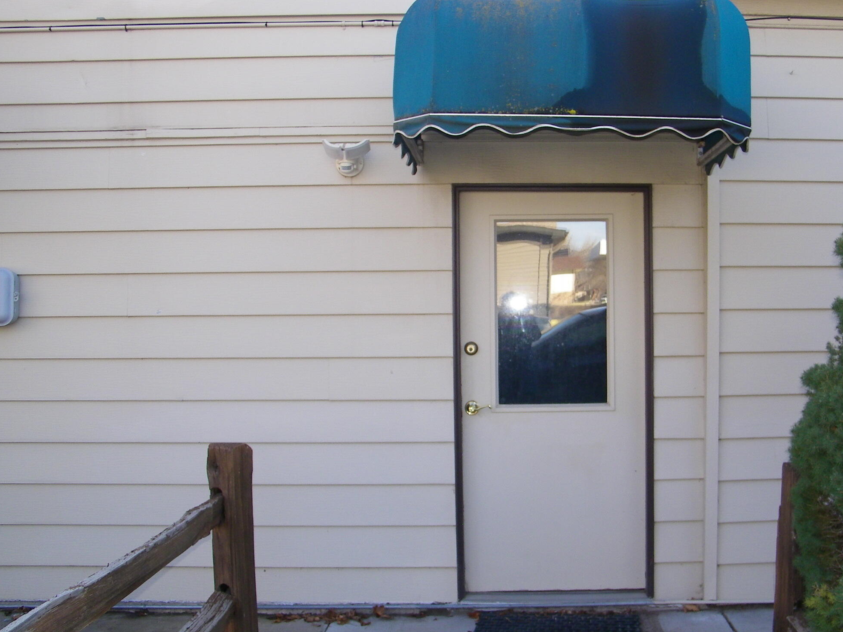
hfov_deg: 49.6
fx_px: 901
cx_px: 533
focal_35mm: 37
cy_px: 310
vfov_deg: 38.7
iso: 80
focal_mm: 5
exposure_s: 1/125
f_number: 3.5
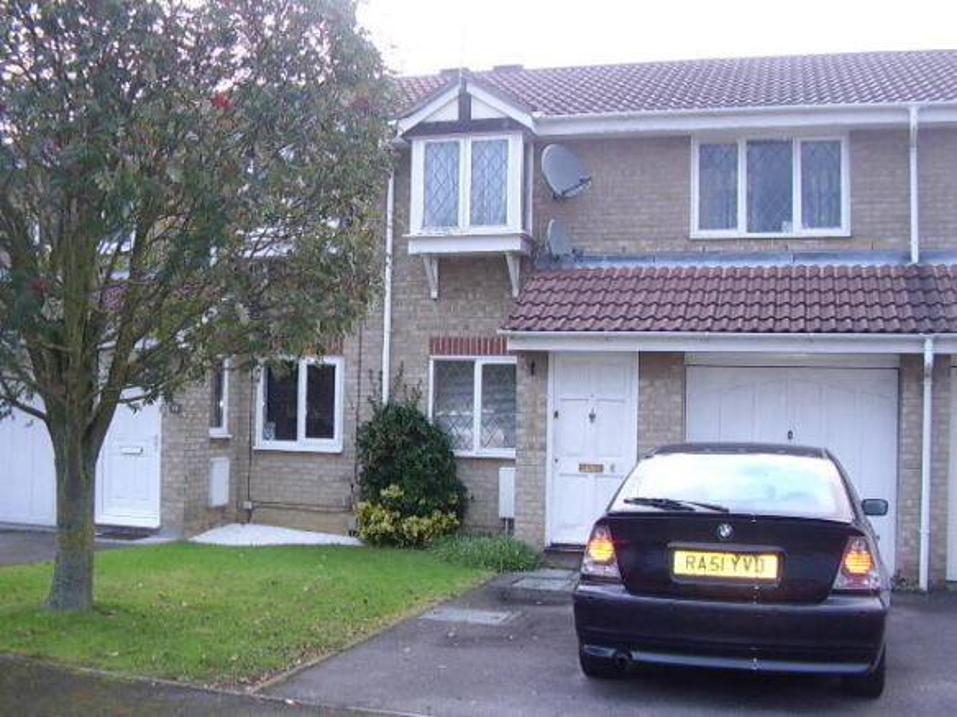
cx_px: 478
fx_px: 829
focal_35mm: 30
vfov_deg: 46.8
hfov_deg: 60.0
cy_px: 358
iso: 100
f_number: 2.9
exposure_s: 1/30
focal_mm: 5.8
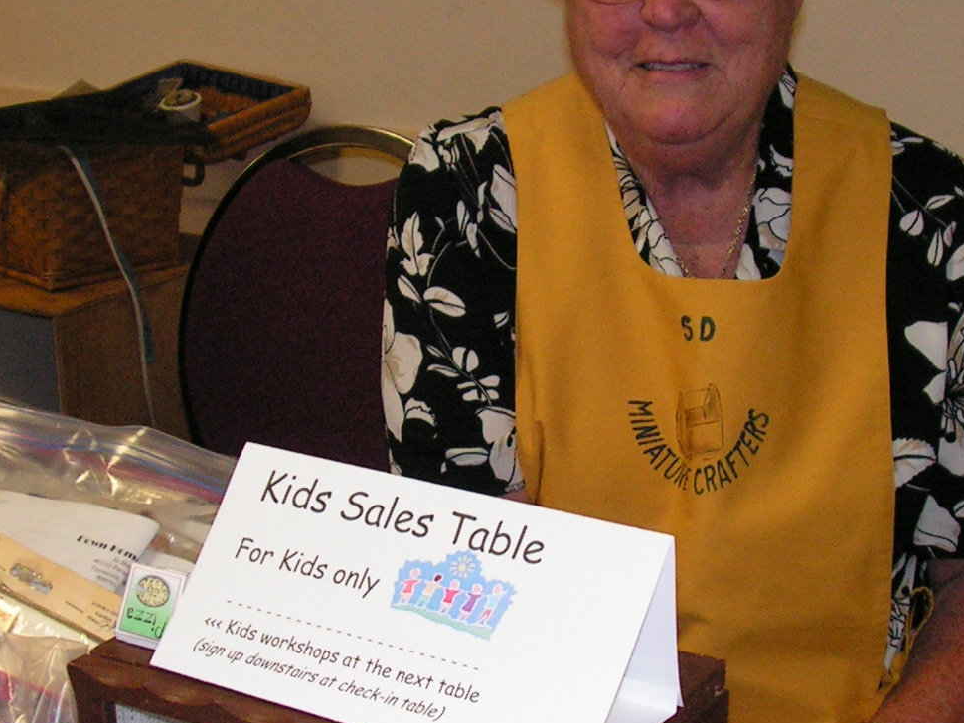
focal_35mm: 76
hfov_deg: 25.6
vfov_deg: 19.4
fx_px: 2117
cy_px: 452
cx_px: 538
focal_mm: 6
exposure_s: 1/40
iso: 200
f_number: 3.2
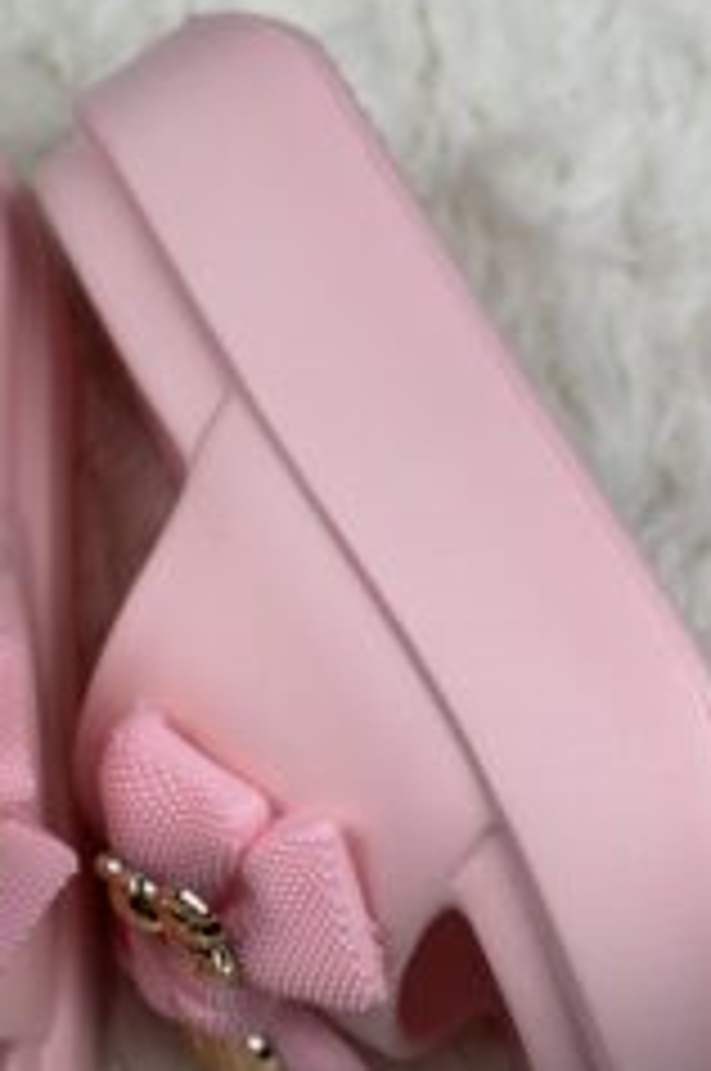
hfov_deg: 16.1
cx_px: 135
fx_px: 2496
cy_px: 693
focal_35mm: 84
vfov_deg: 24.1
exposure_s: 1/2114
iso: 80
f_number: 1.78
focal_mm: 6.86
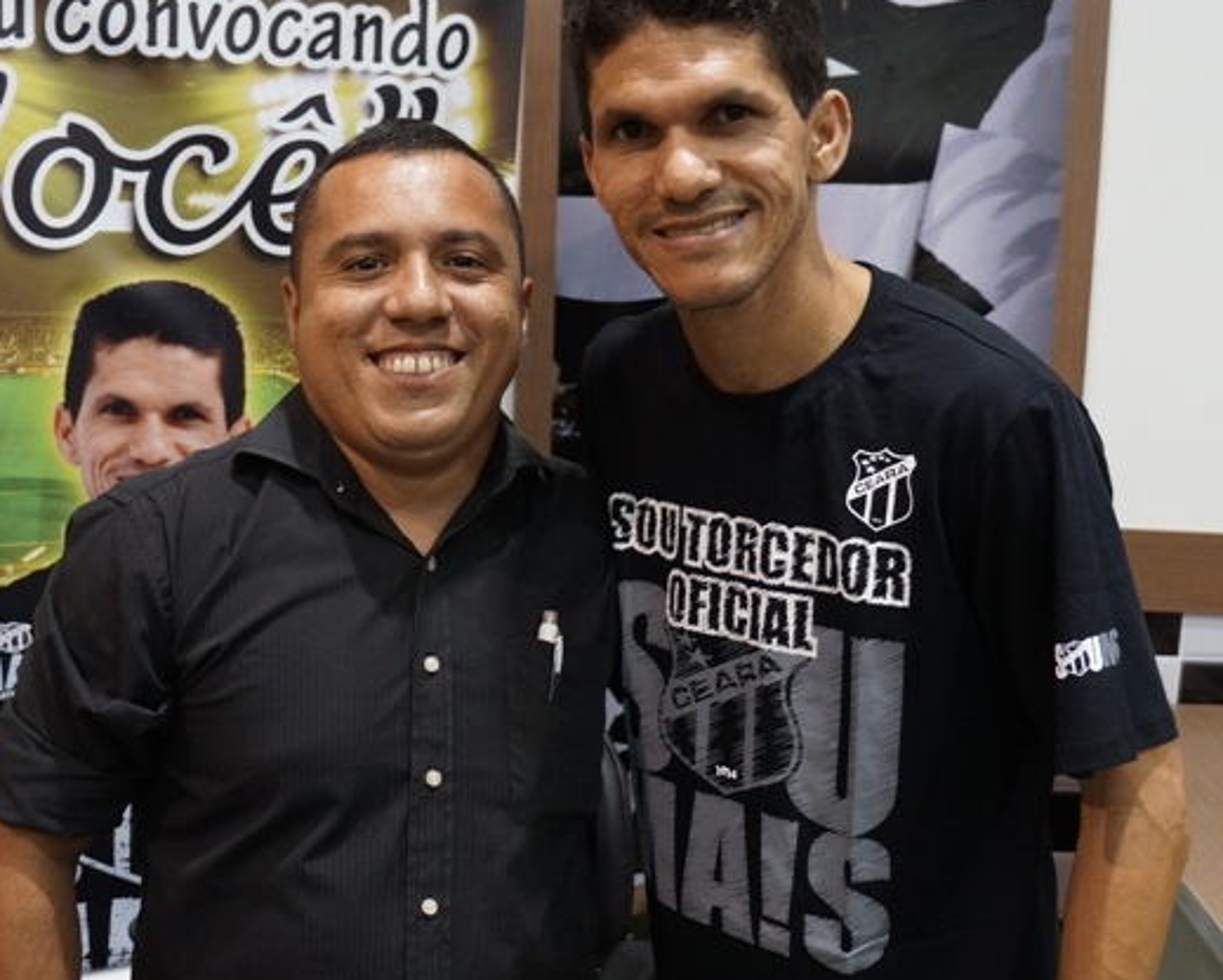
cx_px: 606
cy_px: 556
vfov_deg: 38.2
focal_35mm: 39
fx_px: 1413
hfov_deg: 46.8
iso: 1000
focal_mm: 18
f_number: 4
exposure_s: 1/60
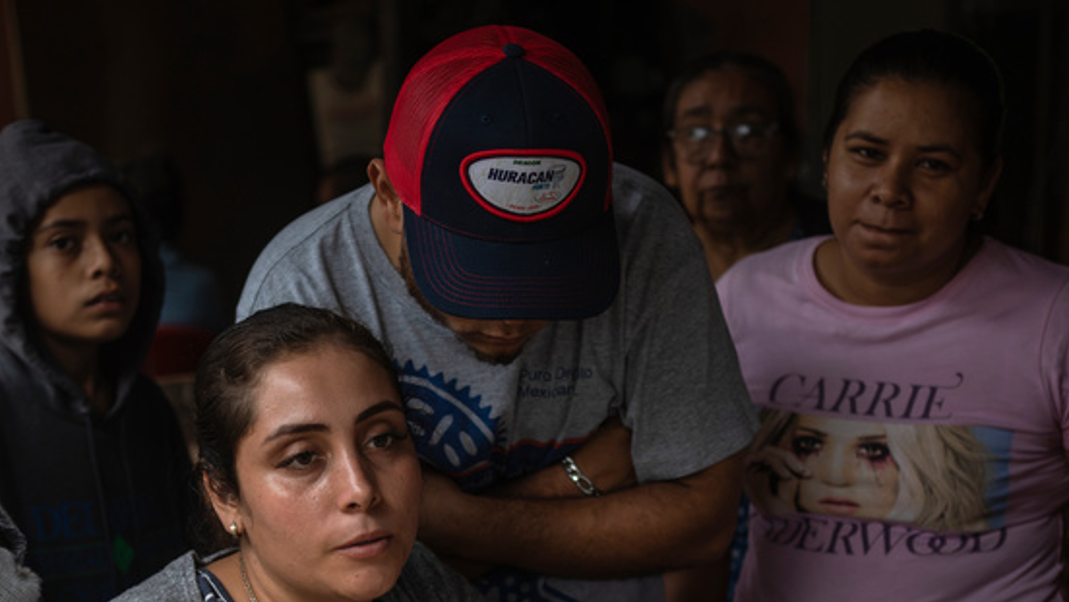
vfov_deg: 17.3
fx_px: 1928
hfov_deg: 30.9
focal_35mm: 68
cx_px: 436
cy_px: 630
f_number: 2.2
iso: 250
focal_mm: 35
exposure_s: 1/60
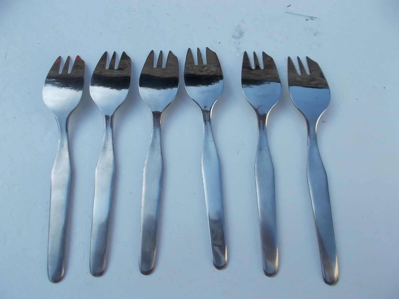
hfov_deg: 67.3
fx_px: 300
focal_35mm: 26
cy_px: 150
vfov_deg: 53.1
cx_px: 200
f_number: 3.2
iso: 80
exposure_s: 1/500
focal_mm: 4.6
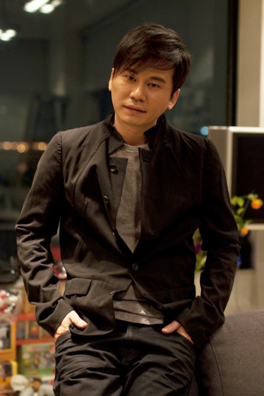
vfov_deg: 27.0
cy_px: 198
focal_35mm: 75
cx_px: 132
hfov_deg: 18.2
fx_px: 826
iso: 800
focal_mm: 50
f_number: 2
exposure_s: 1/100
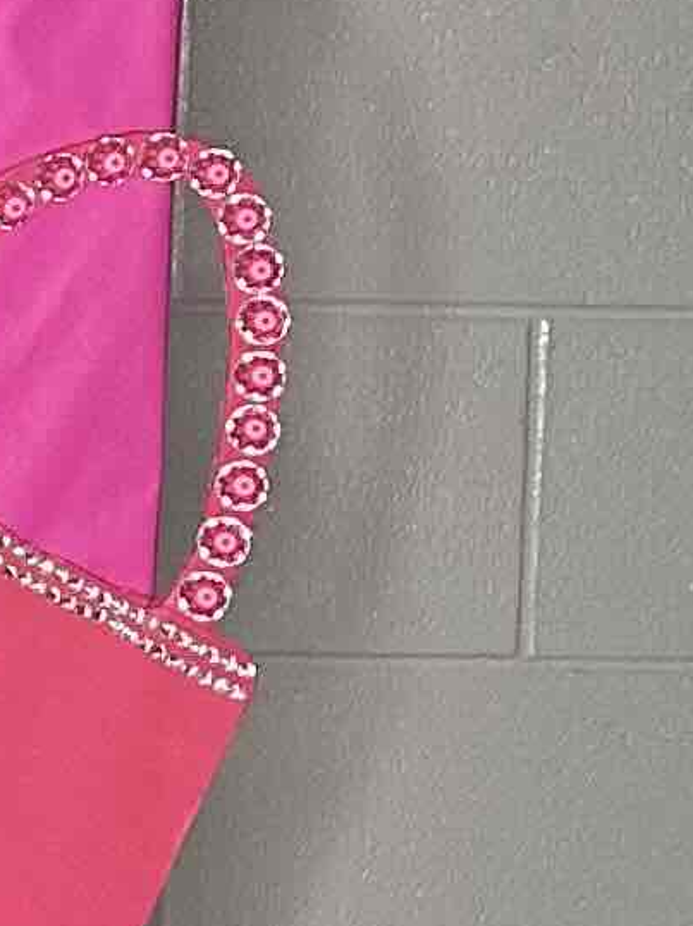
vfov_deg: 11.0
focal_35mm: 180
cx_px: -1687
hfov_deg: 7.0
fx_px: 4809
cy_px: 236
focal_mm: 6.86
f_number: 1.78
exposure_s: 1/60
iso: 250
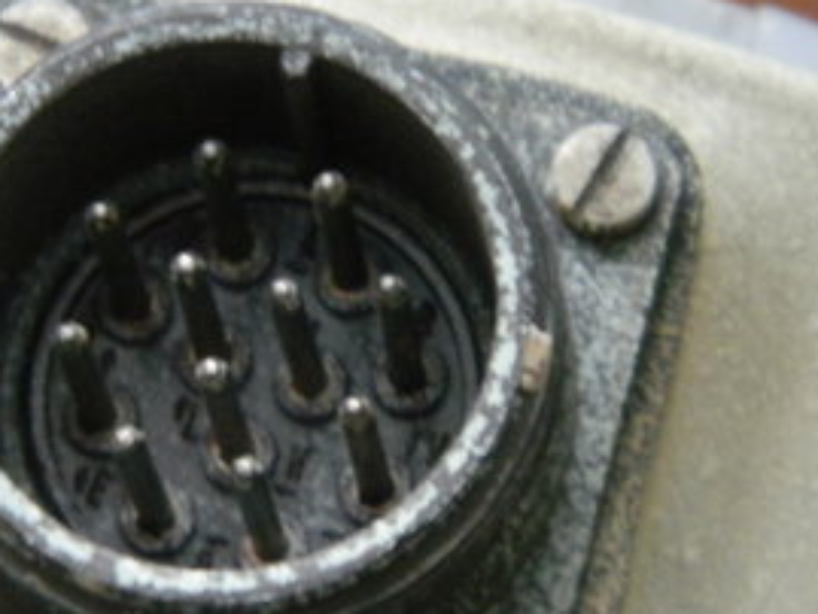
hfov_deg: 4.8
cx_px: 255
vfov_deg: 3.6
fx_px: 9764
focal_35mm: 413
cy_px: 328
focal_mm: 50
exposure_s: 1/8
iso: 800
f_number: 5.6
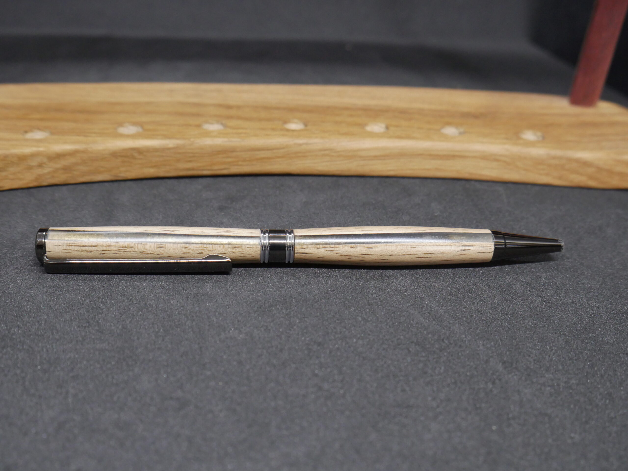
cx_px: 314
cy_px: 236
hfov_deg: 49.0
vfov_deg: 37.7
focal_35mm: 38
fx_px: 690
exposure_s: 1/60
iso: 1600
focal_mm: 19
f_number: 5.6
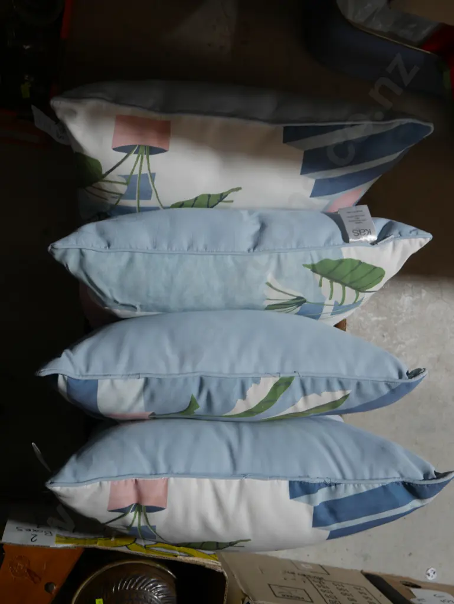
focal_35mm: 40
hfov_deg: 36.0
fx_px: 699
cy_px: 302
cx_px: 227
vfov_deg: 46.8
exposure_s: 1/60
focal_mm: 20
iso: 250
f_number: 4.4
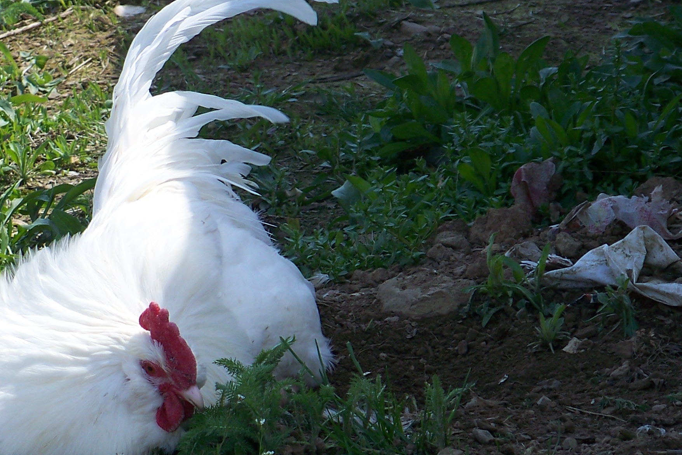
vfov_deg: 3.2
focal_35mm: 426
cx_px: 137
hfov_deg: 4.8
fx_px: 8070
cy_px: 341
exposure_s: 1/320
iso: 64
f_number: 3.6
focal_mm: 37.4
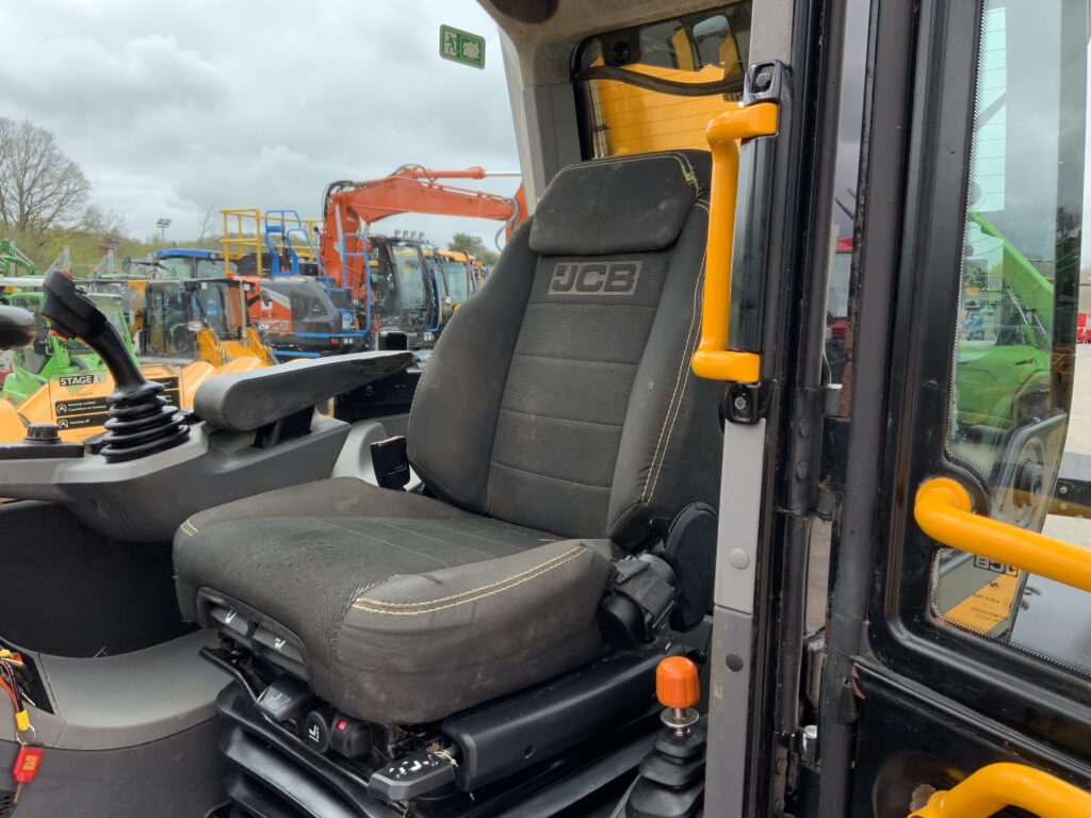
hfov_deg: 61.7
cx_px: 546
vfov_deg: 48.2
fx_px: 914
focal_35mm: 29
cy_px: 409
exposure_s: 1/389
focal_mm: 3
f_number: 1.8
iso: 16
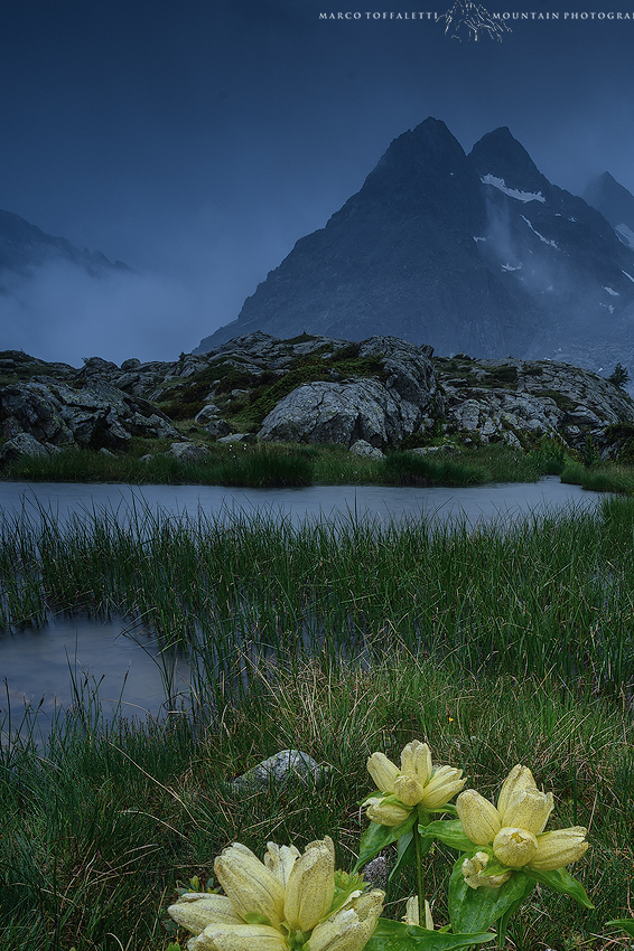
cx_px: 486
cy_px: 816
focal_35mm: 31
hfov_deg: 41.0
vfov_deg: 54.4
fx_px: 816
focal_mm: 17.5
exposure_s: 1/2
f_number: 13
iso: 100
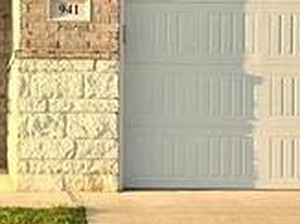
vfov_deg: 9.8
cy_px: 86
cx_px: 46
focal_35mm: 151
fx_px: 1308
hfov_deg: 13.0
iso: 80
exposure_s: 1/1751
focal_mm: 6.86
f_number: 1.78
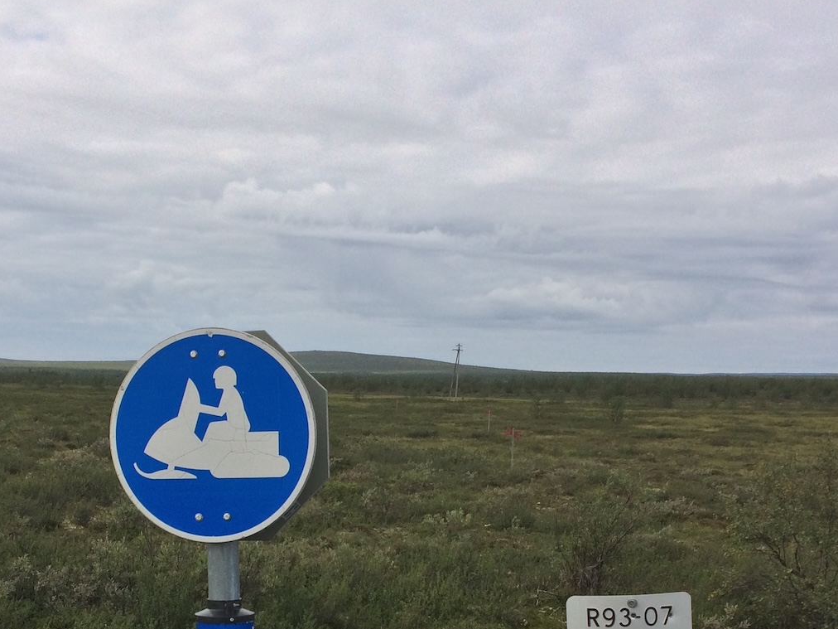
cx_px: 315
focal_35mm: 55
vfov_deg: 25.6
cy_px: 588
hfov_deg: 34.8
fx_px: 1331
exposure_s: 1/2160
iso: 32
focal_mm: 4.15
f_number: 2.2
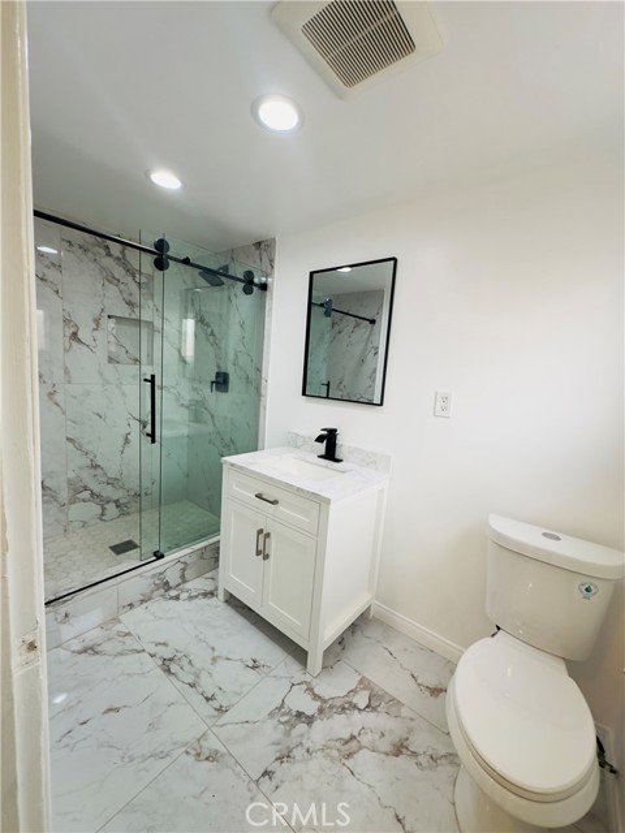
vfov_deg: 102.1
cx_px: 312
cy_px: 416
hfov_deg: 85.7
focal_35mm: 14
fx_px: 337
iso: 64
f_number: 2.2
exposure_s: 1/120
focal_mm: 2.22
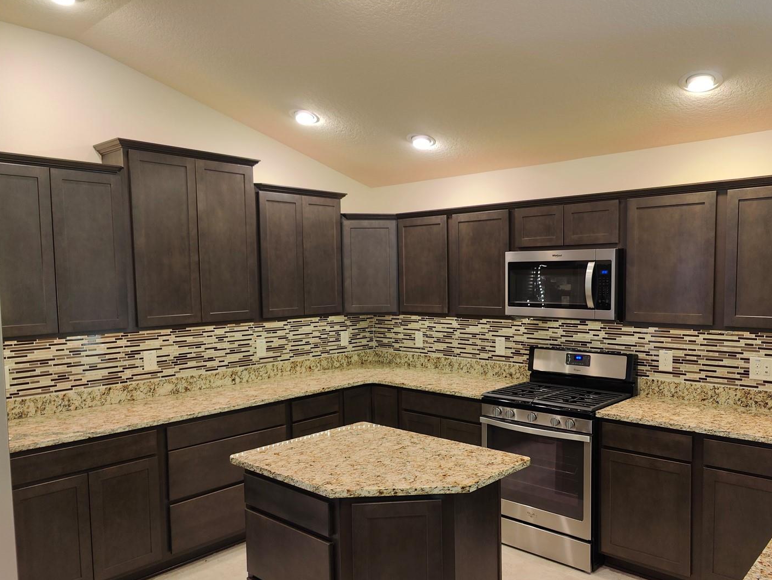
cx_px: 433
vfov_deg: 53.0
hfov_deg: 67.0
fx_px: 580
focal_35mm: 26
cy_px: 323
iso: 640
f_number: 1.8
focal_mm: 6.06
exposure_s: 1/60
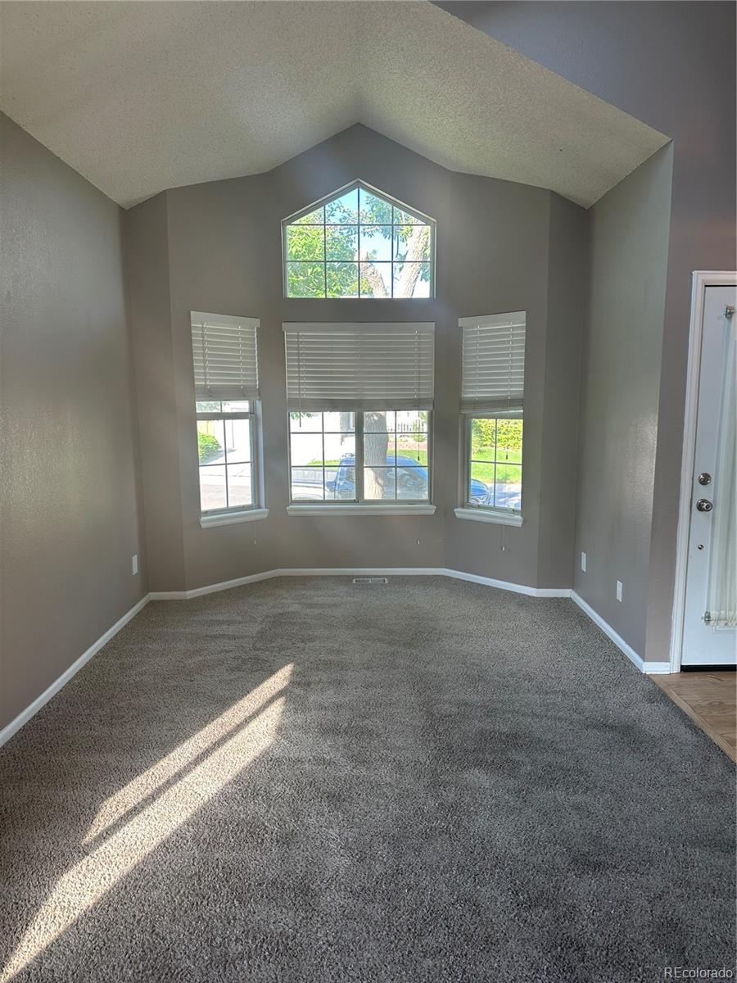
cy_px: 492
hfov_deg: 56.8
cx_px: 368
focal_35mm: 24
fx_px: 681
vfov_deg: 71.6
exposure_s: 1/163
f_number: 1.78
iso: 80
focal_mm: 6.86
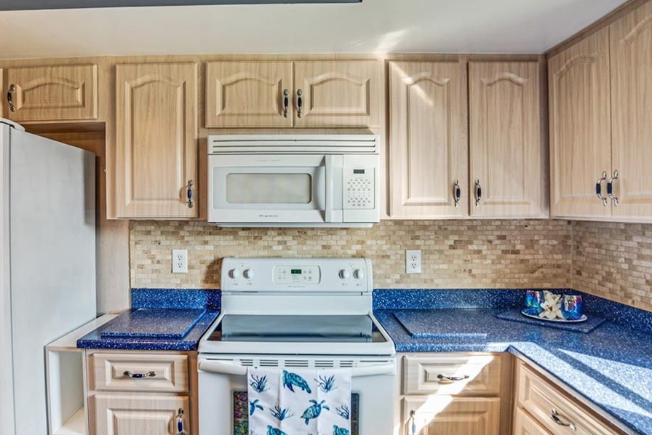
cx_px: 290
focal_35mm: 25
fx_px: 453
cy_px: 221
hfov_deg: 71.3
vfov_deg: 51.3
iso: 160
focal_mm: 14
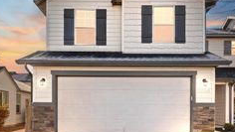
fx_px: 193
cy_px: 113
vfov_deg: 36.1
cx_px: 124
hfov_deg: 62.6
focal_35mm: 31
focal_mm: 14
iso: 400
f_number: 11
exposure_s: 1/60
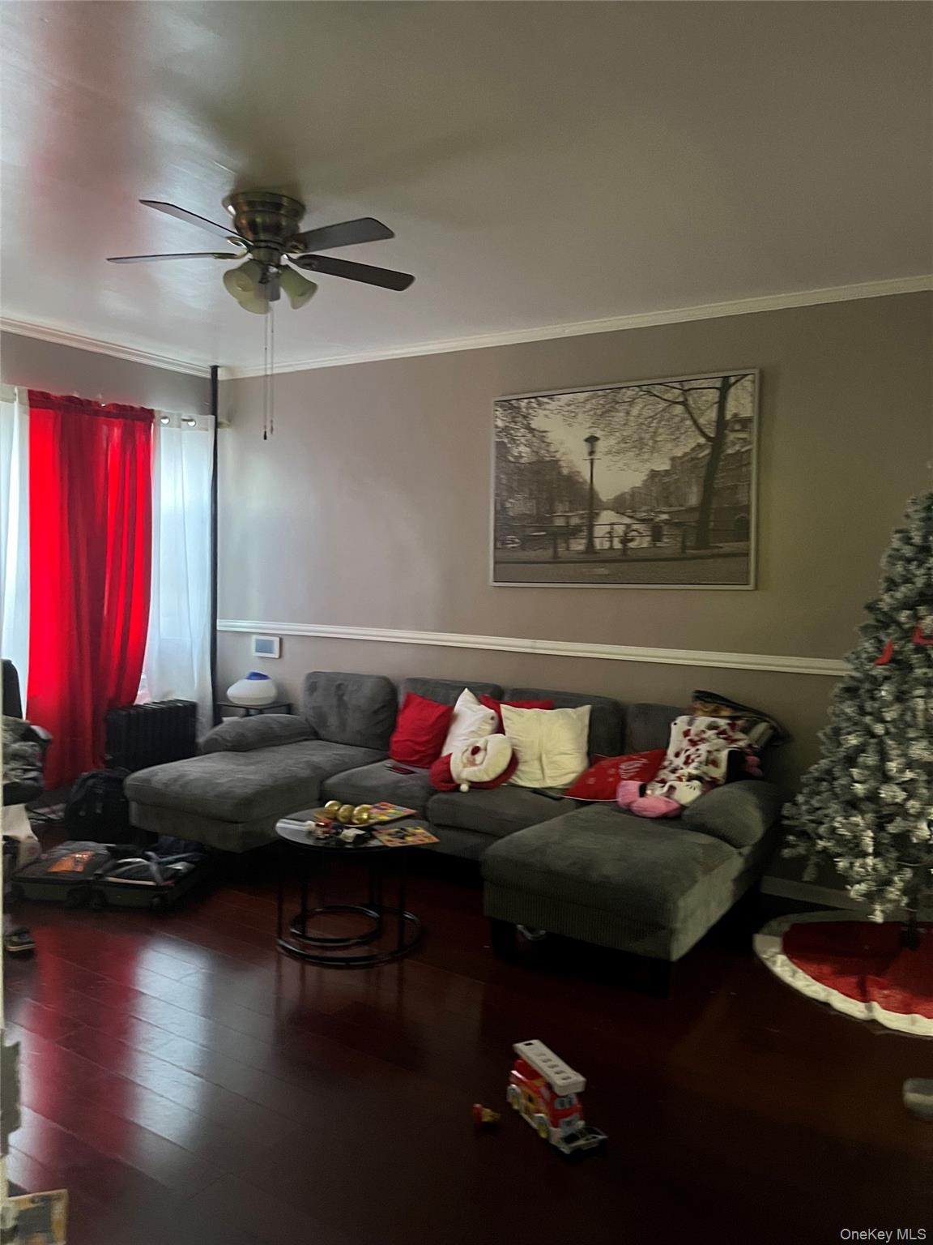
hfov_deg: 53.1
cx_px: 466
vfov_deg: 67.3
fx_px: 934
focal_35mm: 26
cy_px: 622
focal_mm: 5.1
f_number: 1.6
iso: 500
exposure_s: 1/30
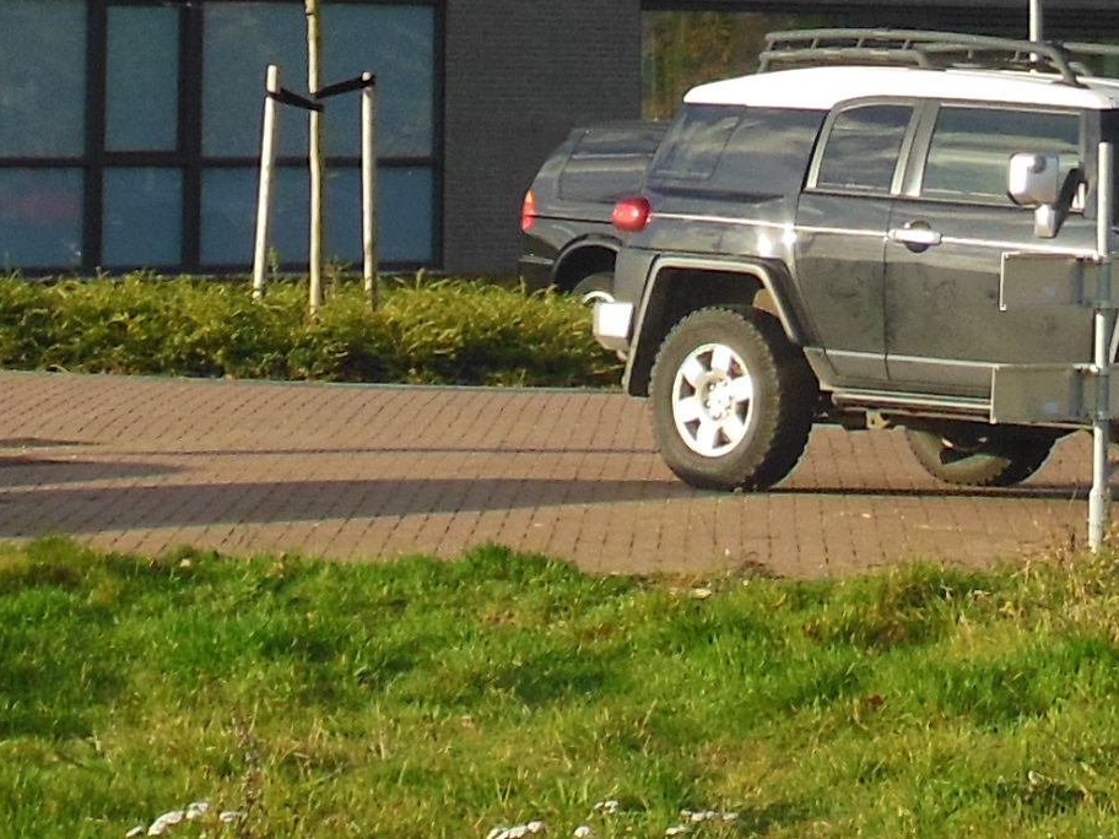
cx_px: 829
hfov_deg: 9.9
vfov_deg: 7.0
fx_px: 6465
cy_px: -1089
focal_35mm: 200
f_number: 3.8
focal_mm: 7.7
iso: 125
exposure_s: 1/640
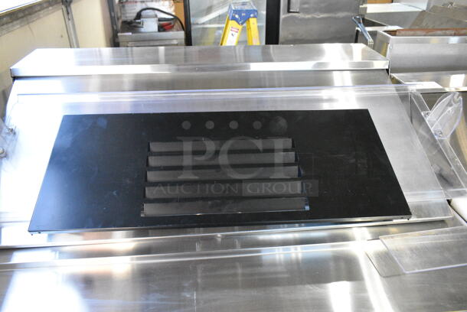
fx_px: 351
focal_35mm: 27
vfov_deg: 48.0
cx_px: 234
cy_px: 156
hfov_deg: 67.3
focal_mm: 18
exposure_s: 1/320
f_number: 5.6
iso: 6400
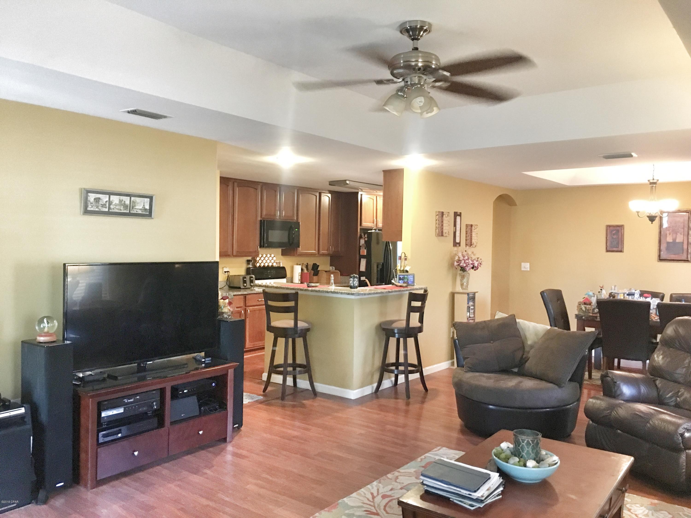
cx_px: 346
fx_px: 579
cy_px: 259
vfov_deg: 48.2
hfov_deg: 61.7
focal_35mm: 29
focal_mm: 4.15
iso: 250
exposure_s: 1/15
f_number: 2.2
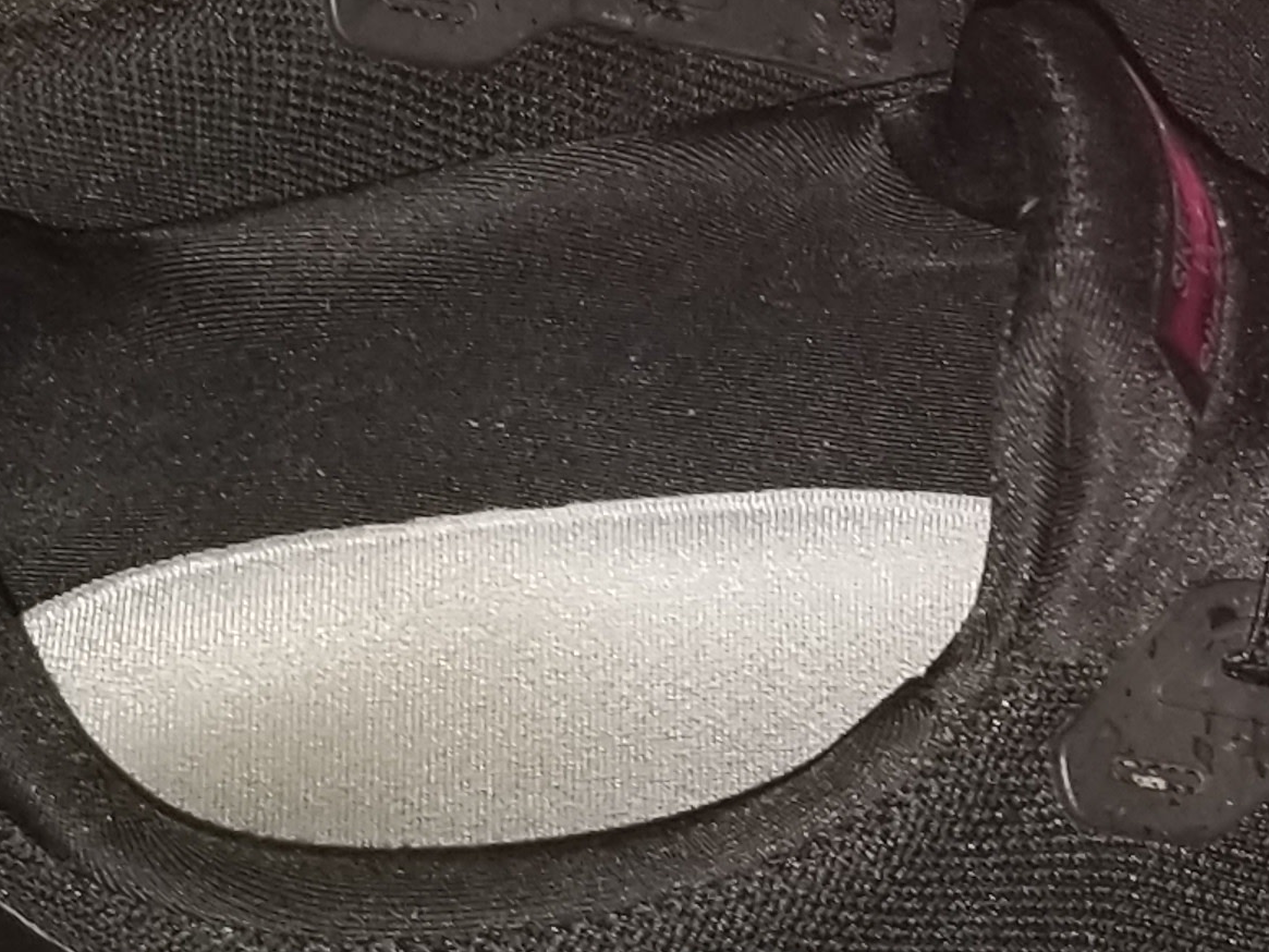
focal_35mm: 90
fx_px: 3300
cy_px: 361
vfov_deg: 16.4
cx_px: 1057
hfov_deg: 21.4
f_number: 1.7
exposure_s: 1/24
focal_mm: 4.3
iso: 100
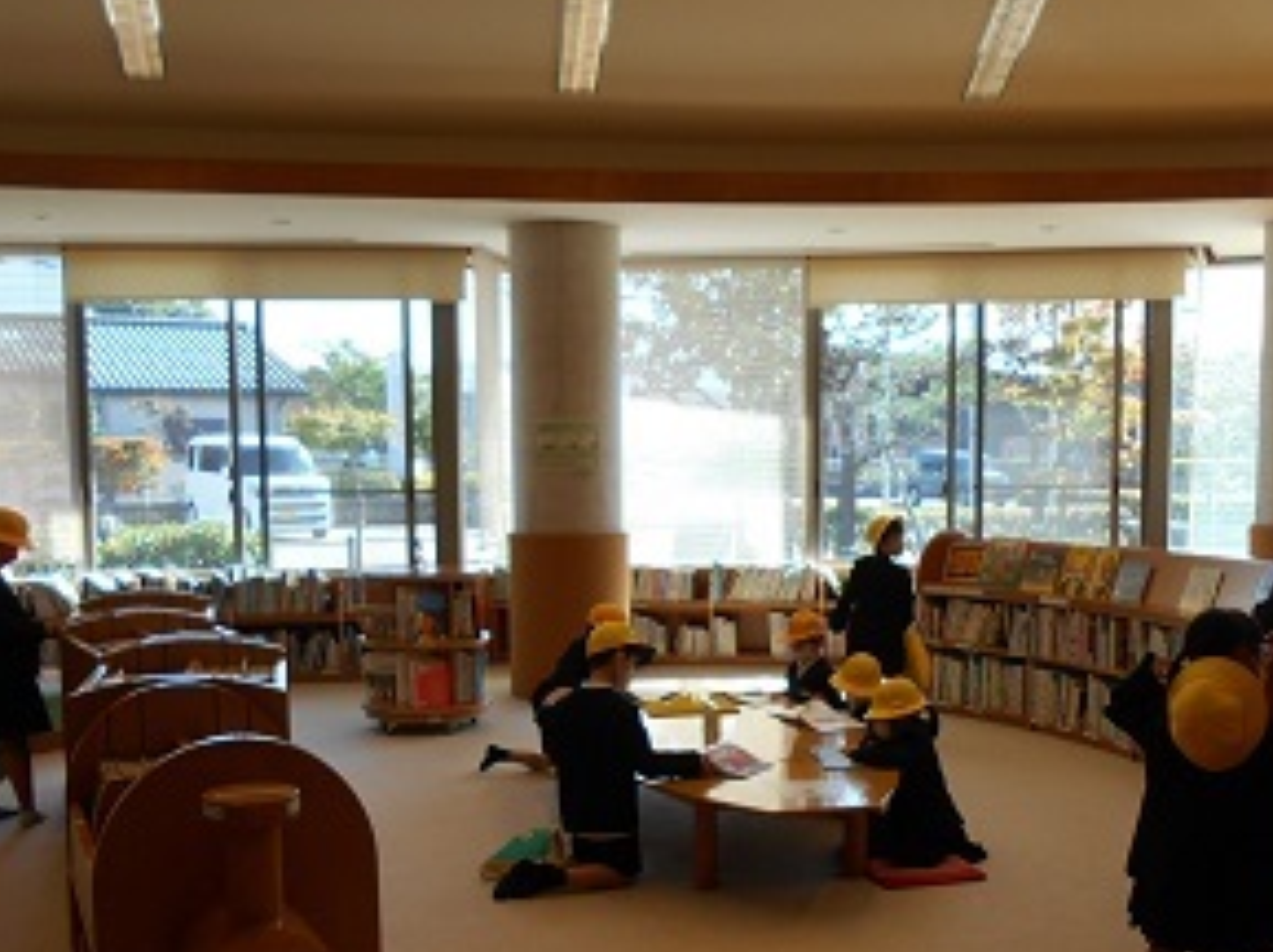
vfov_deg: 34.7
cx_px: 694
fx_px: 1506
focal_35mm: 41
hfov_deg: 45.8
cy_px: 632
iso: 80
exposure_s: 1/125
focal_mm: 4.6
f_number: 3.2
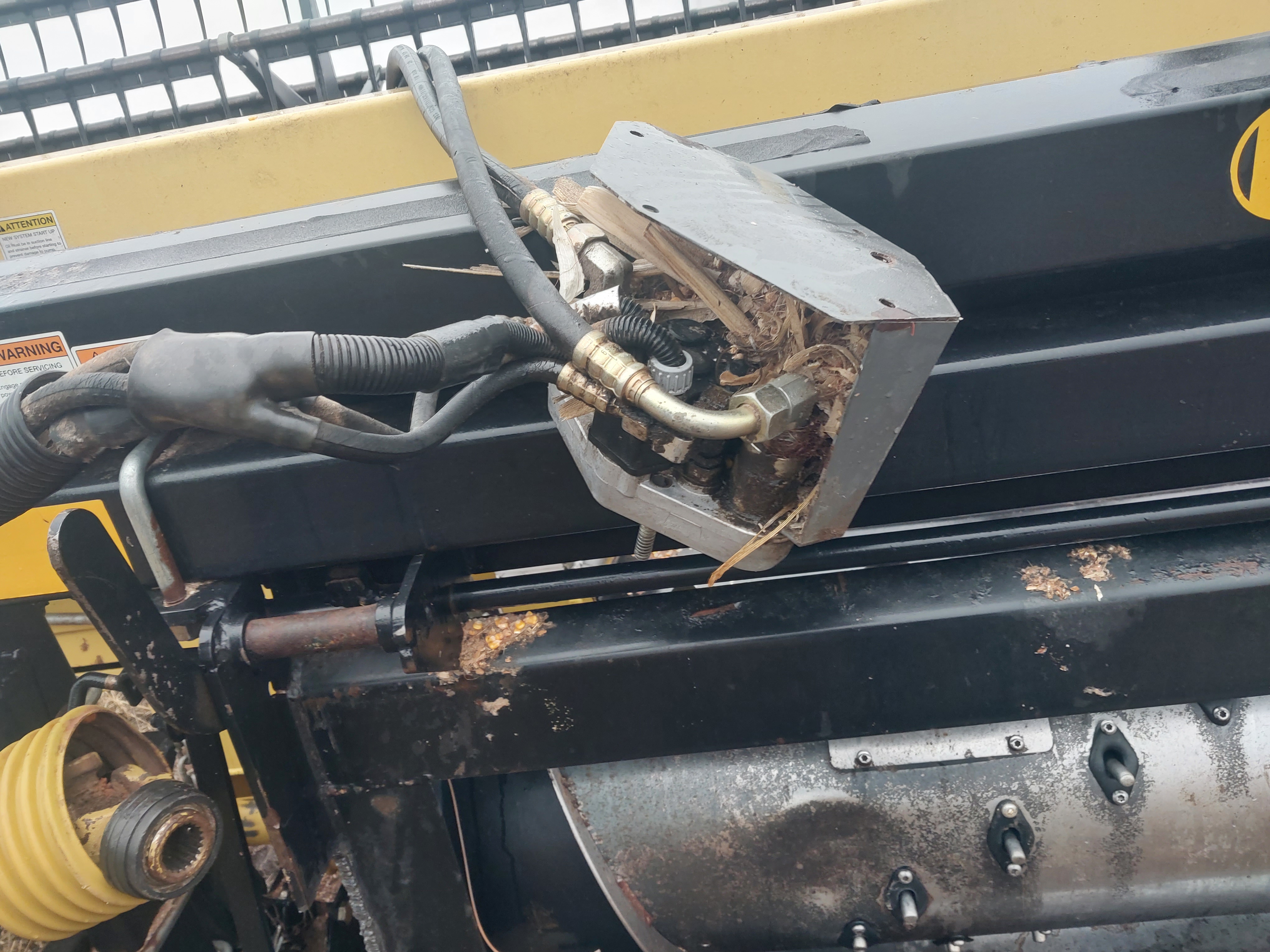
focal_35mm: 27
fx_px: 991
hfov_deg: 65.3
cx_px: 635
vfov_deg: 51.4
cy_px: 476
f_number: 1.8
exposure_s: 1/60
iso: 64
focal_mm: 4
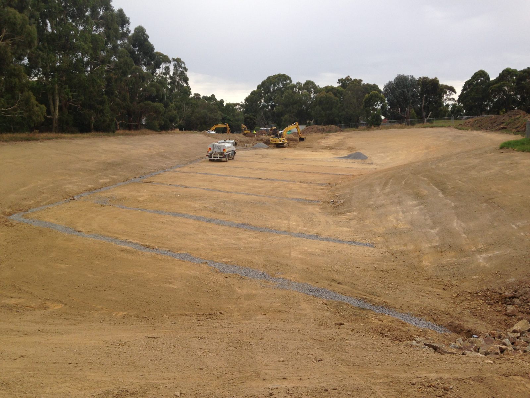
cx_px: 265
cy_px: 199
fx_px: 505
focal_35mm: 33
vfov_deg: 42.9
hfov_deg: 55.4
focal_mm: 4.12
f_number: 2.4
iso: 50
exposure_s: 1/834
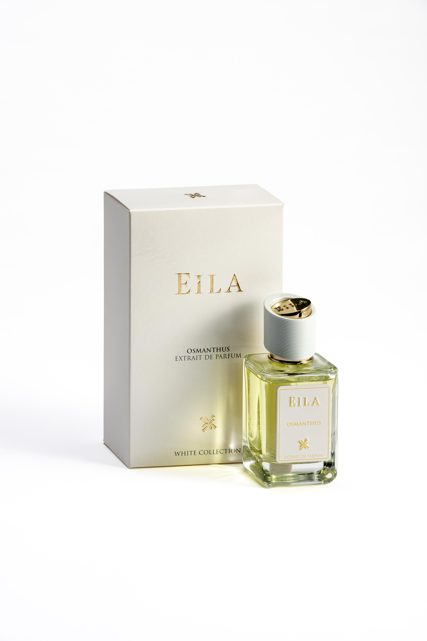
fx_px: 3558
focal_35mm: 200
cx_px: 214
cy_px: 320
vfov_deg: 10.3
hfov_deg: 6.9
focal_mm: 200
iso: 100
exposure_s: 1/160
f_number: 16
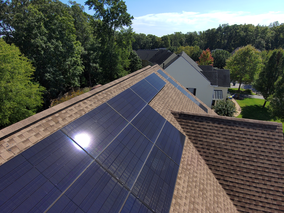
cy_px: 106
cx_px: 142
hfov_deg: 79.0
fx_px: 172
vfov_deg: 63.4
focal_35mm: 21
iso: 100
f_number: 2.8
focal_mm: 3.7
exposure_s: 1/1131
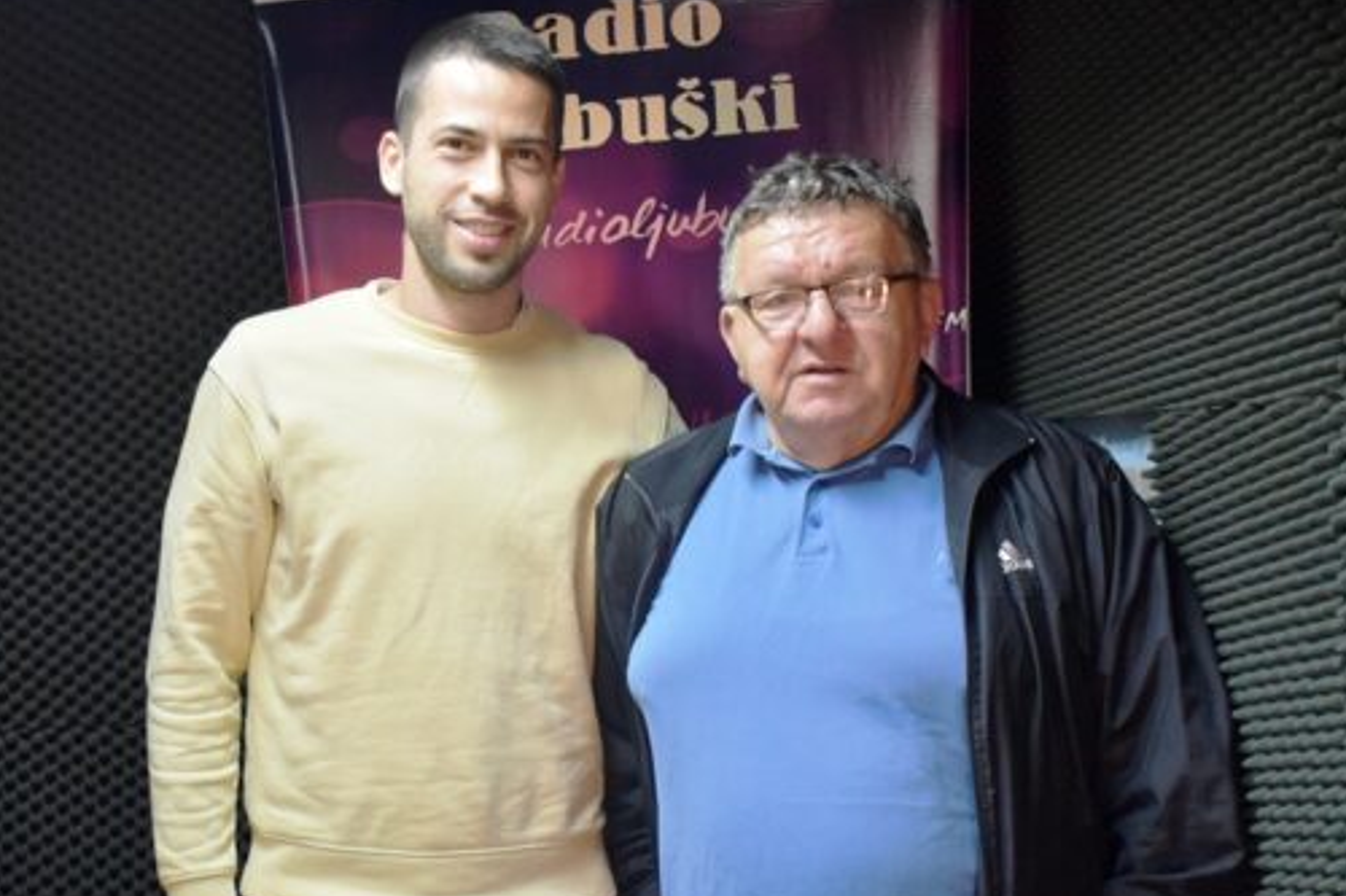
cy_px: 596
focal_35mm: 53
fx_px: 1981
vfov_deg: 25.4
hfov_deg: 37.4
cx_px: 553
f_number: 4
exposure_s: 1/30
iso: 1400
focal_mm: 26
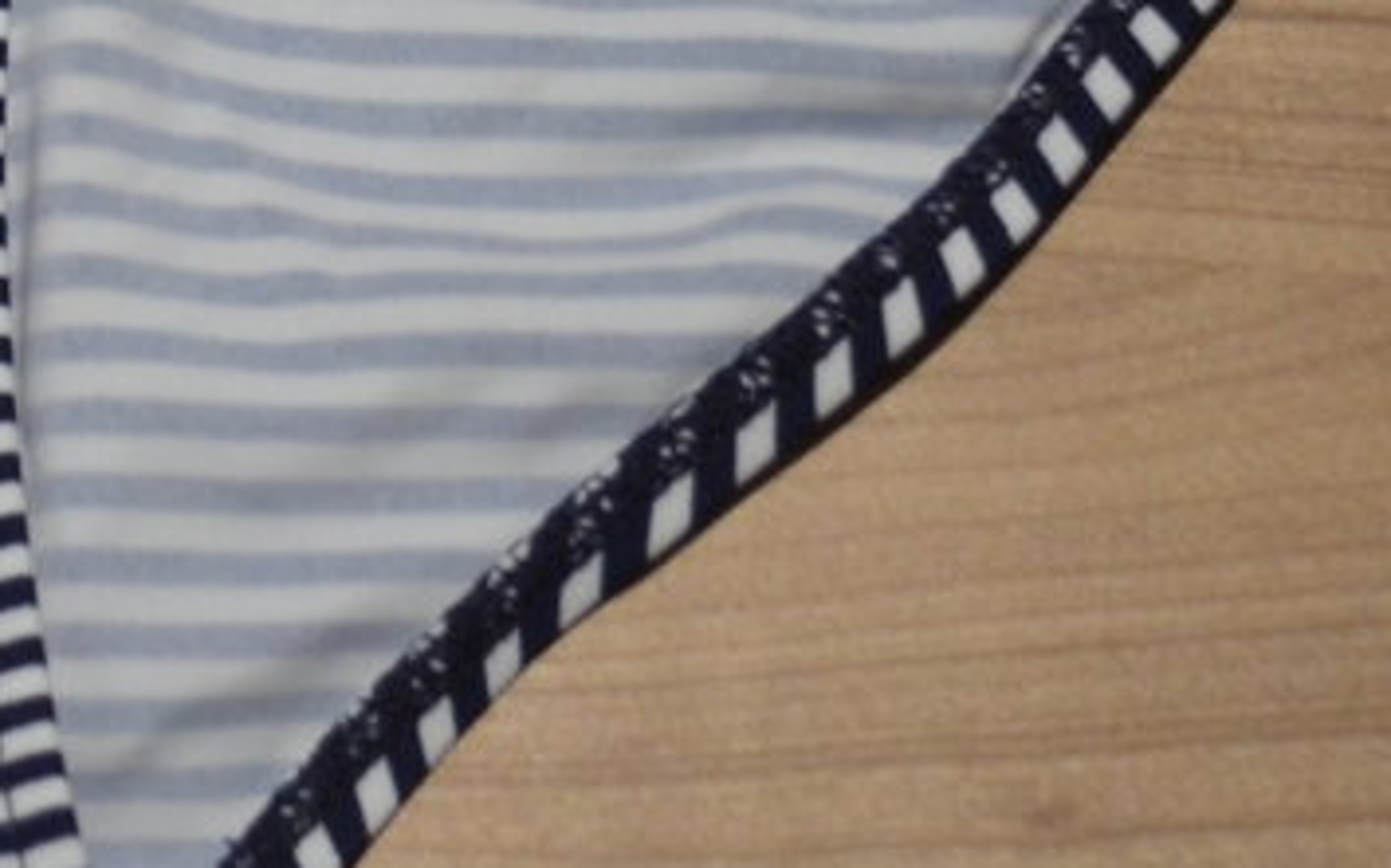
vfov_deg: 5.8
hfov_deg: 9.3
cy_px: -927
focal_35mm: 221
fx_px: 8375
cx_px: -540
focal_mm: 34
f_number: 5
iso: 800
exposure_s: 1/40
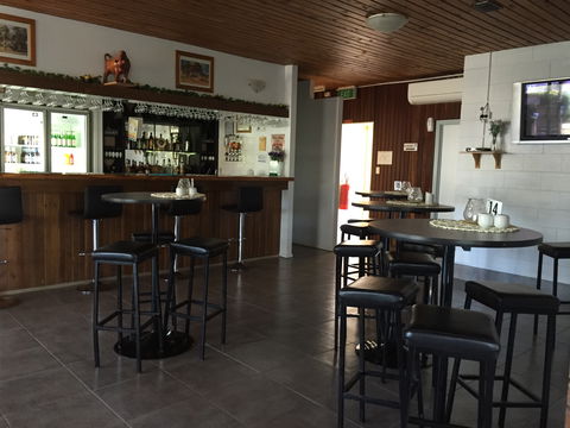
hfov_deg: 61.7
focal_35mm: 29
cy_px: 214
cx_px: 285
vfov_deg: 48.2
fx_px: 478
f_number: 2.2
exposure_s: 1/33
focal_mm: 4.15
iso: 250
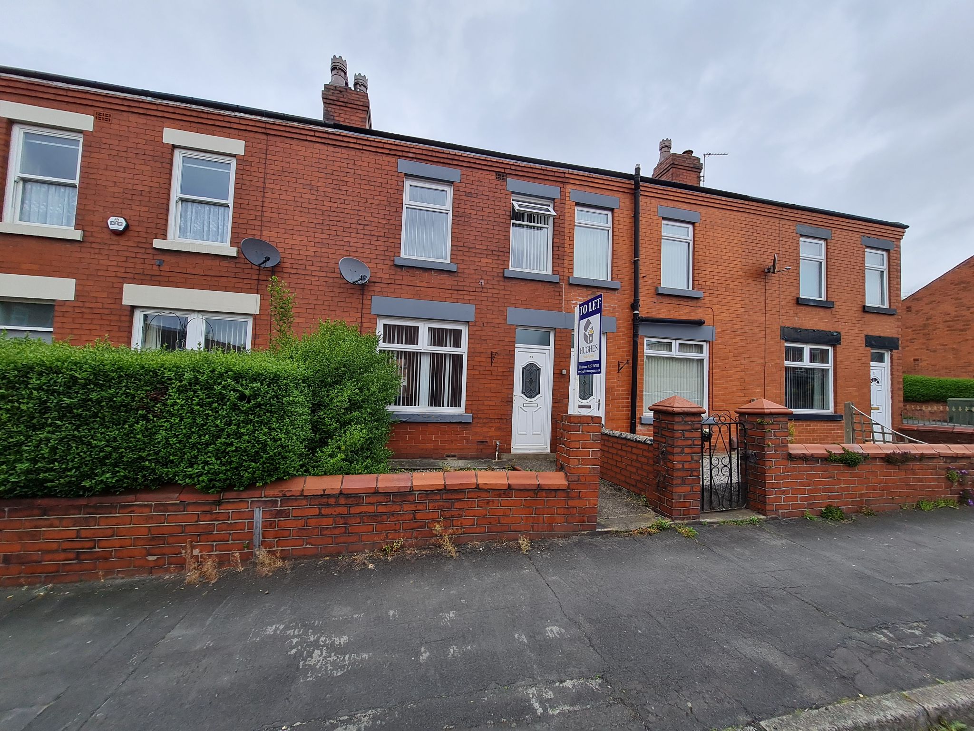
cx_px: 487
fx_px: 366
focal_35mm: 13
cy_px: 366
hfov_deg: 106.2
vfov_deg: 89.9
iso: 50
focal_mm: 1.74
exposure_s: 1/1104
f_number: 2.2
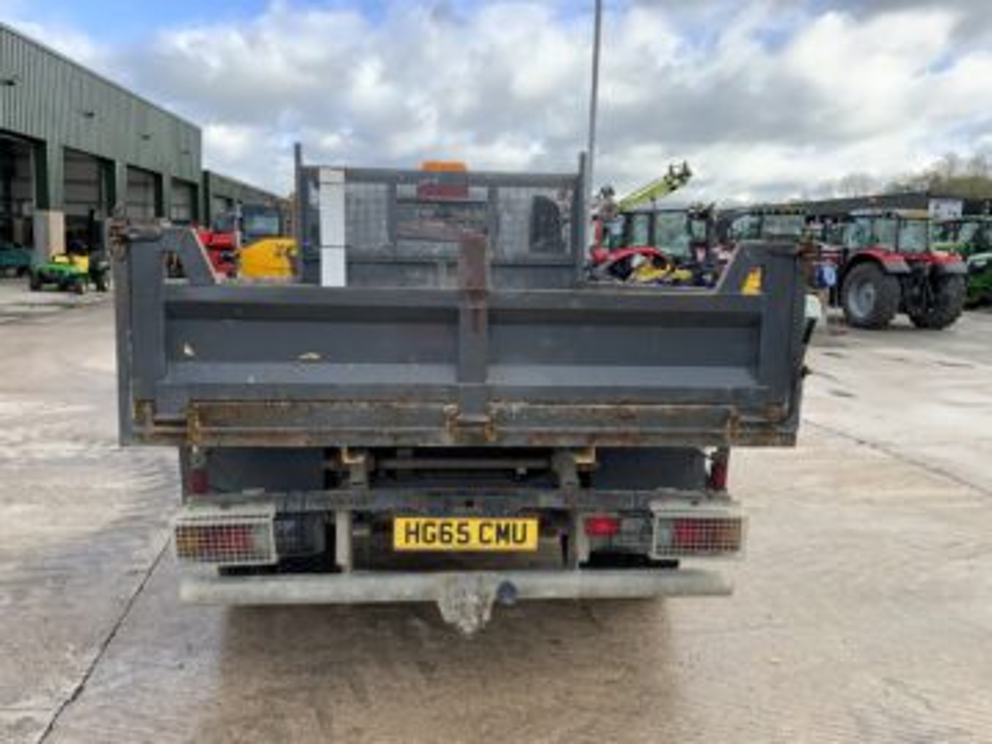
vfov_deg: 48.2
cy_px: 372
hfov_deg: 61.7
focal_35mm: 29
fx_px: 831
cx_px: 496
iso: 16
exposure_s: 1/509
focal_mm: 3
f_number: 1.8
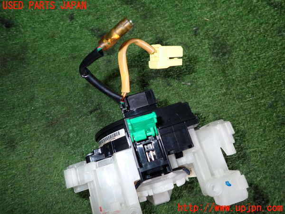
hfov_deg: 69.4
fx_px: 206
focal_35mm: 25
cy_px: 107
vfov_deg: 54.9
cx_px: 142
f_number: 5.6
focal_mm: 4.5
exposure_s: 1/30
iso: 200
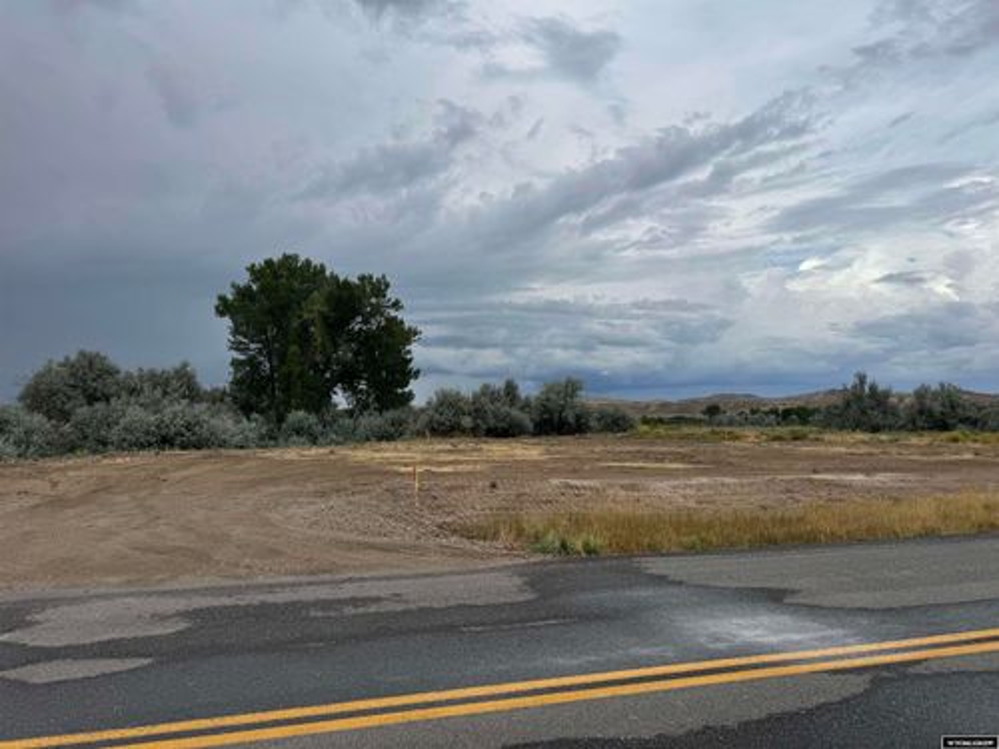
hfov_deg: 71.6
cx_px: 500
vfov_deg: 56.8
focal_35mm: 24
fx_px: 693
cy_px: 374
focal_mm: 6.76
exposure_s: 1/5814
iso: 80
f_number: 1.78
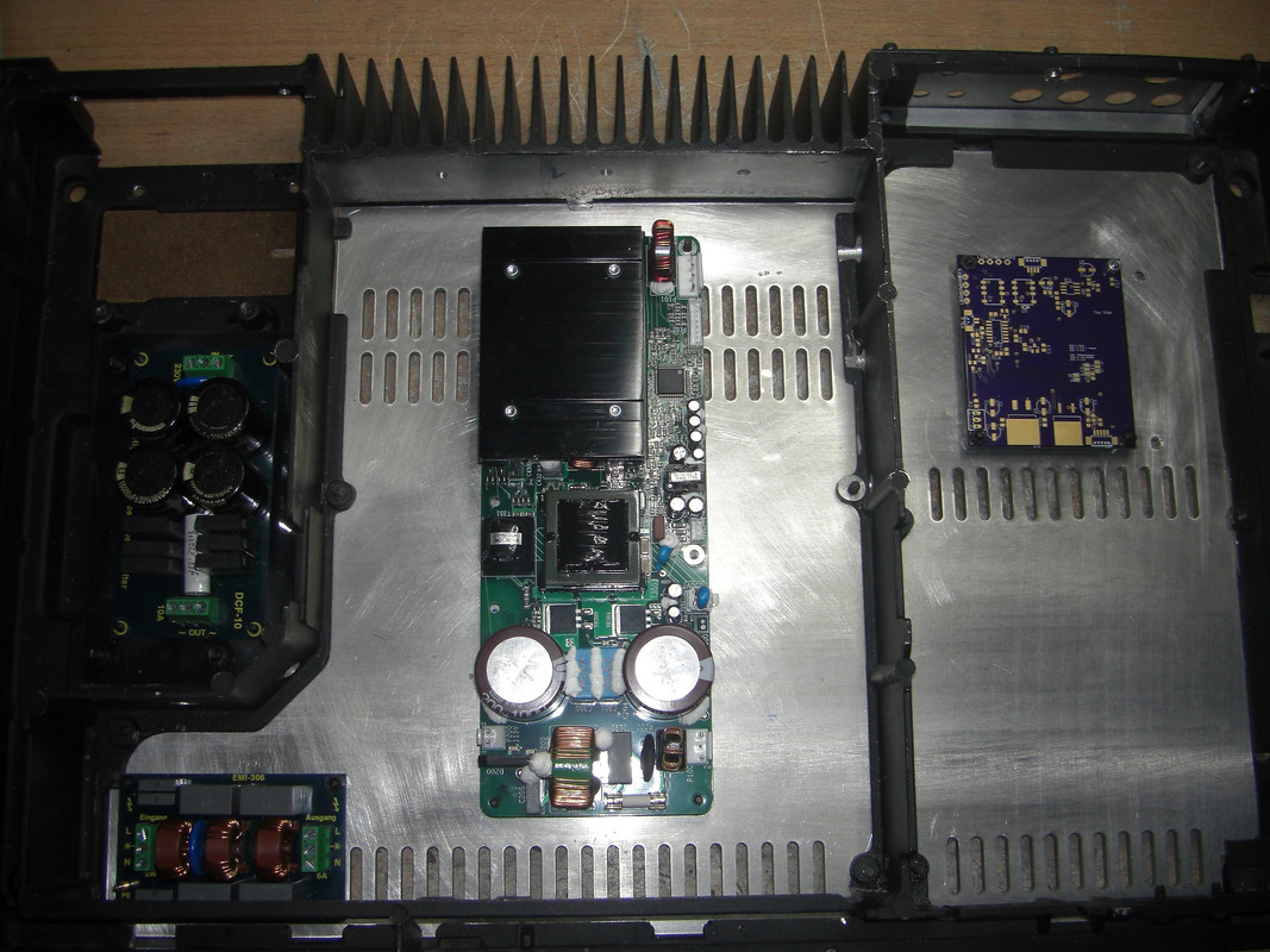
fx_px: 1394
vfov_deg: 37.7
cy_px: 476
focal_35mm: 38
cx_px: 635
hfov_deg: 49.0
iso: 100
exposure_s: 1/160
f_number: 3.4
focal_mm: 6.3
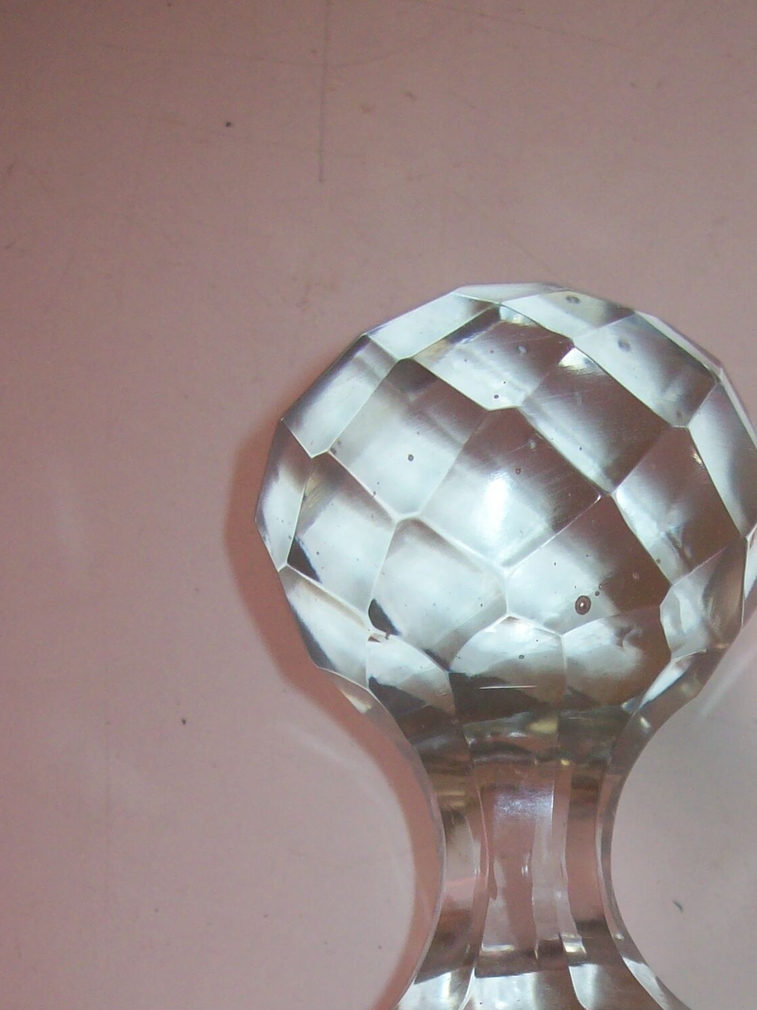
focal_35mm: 68
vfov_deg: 27.6
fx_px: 1984
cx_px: 557
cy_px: 906
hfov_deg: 21.4
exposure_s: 1/64
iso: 80
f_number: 2.7
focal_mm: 6
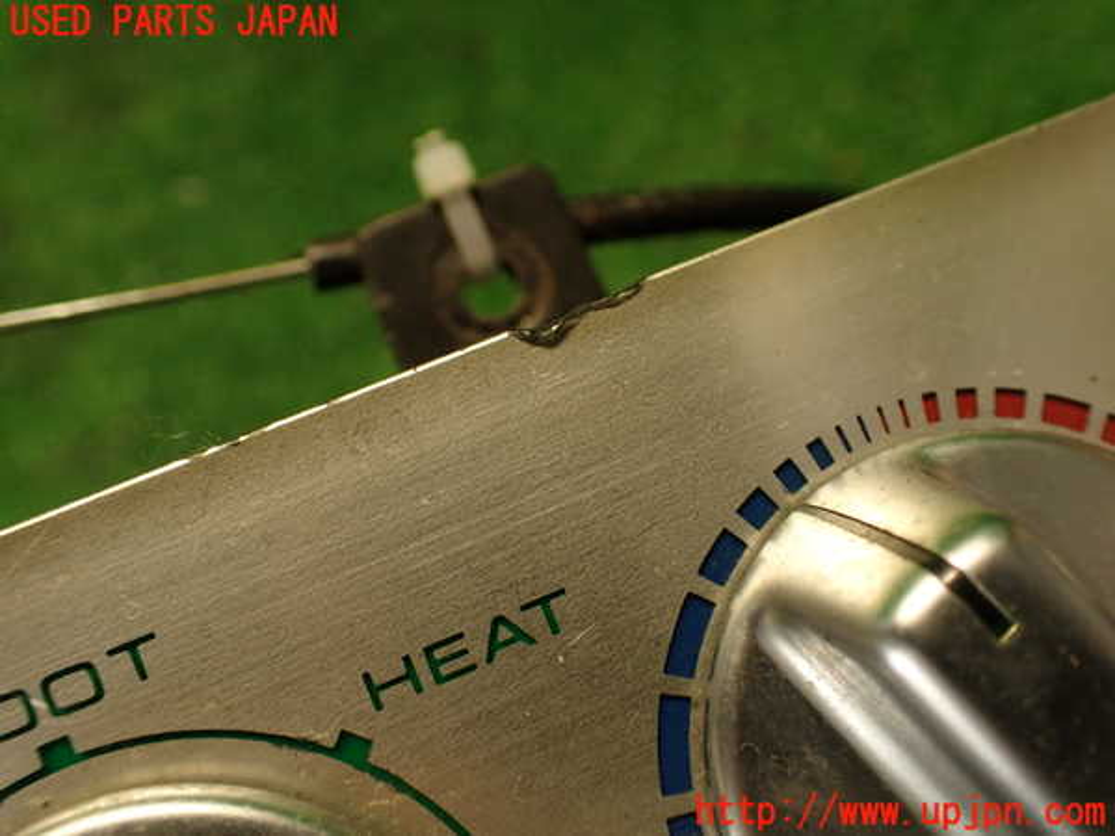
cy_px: 418
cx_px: 558
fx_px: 1031
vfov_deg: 44.2
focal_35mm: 32
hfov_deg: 56.8
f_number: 2.4
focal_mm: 5.79
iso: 200
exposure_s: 1/30
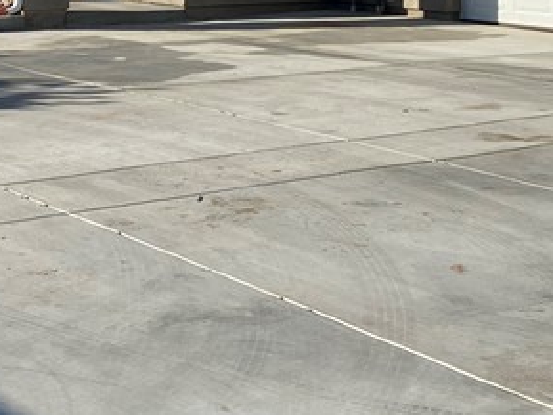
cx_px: 188
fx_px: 1470
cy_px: -149
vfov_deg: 15.2
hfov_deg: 21.2
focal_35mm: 92
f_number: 1.8
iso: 32
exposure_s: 1/3731
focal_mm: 4.25
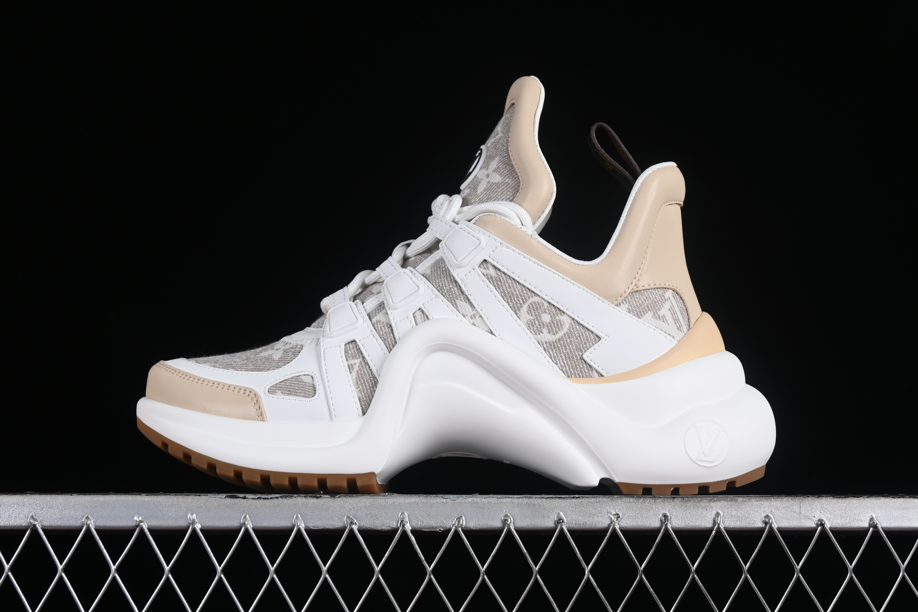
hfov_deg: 27.0
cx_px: 459
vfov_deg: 18.2
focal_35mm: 75
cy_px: 306
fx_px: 1912
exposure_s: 1/80
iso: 160
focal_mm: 50
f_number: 8
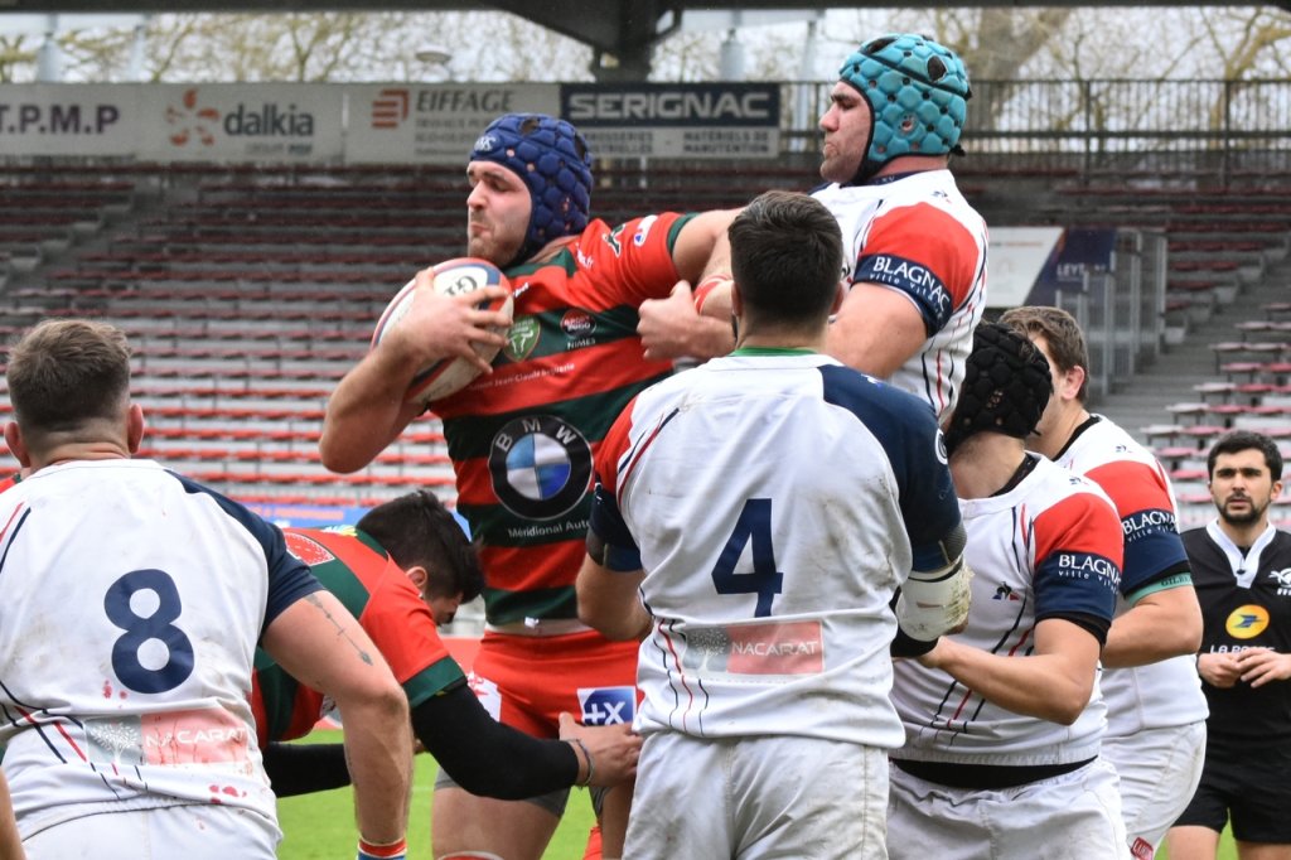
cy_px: 430
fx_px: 4302
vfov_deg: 11.4
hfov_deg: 17.1
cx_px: 646
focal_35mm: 120
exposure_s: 1/800
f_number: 7.1
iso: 1000
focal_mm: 80
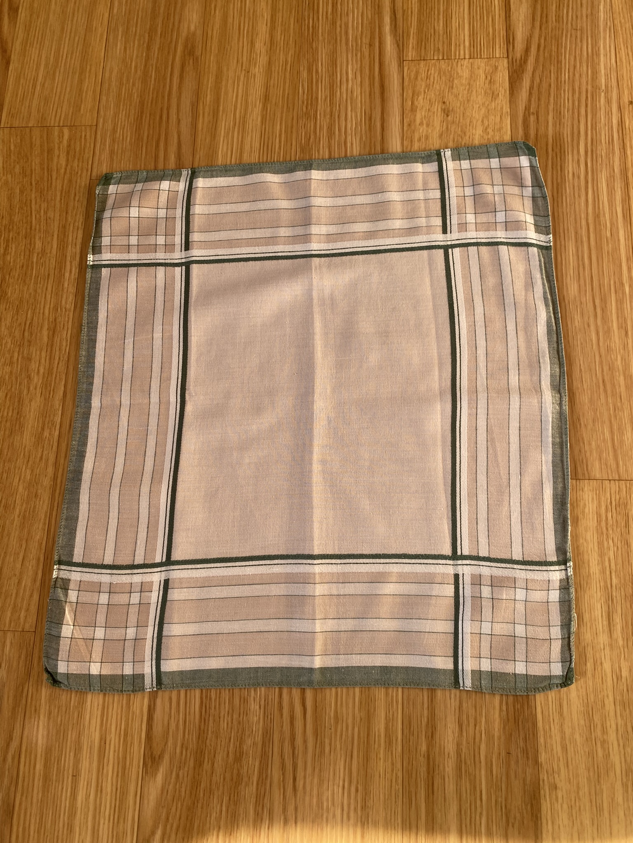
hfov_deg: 53.1
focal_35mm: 26
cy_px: 422
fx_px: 634
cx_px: 316
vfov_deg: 67.3
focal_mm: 4.25
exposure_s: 1/122
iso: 50
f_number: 1.8
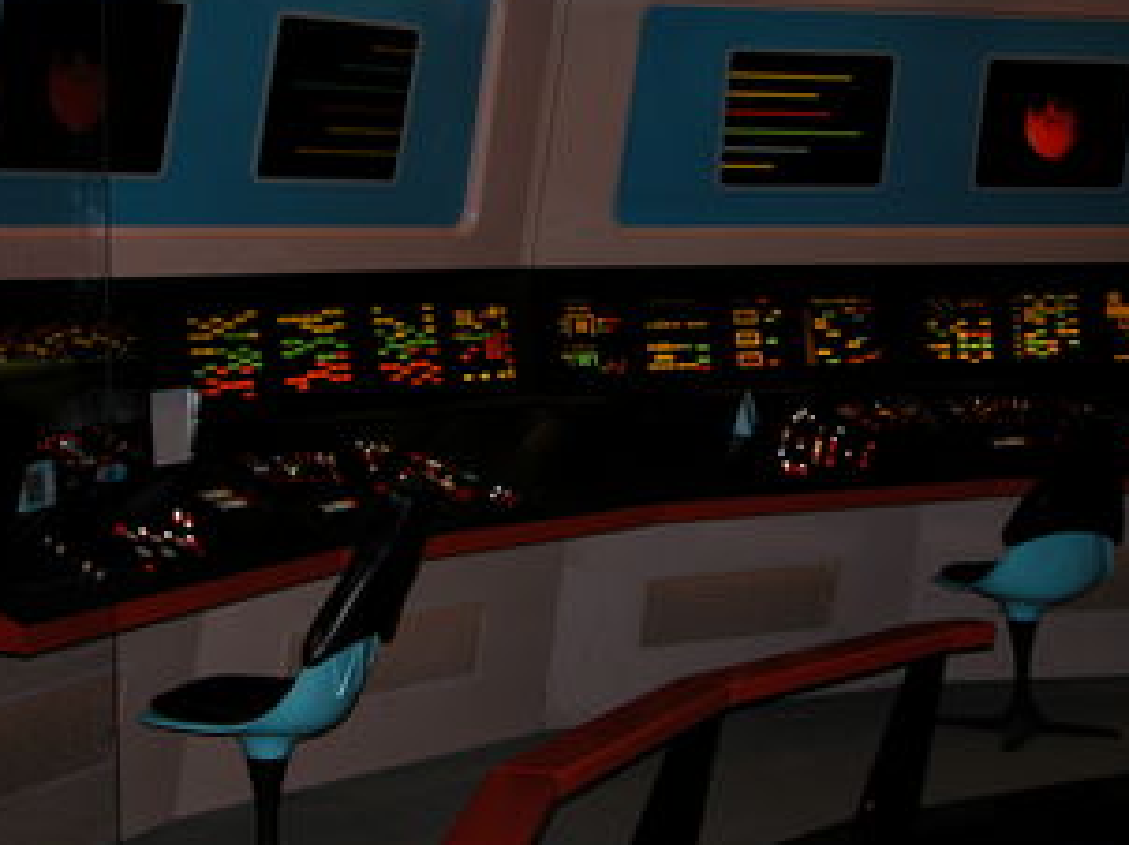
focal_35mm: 65
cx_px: 486
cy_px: 355
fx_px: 2118
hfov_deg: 29.8
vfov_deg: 22.5
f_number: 3
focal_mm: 12.7
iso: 100
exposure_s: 1/60
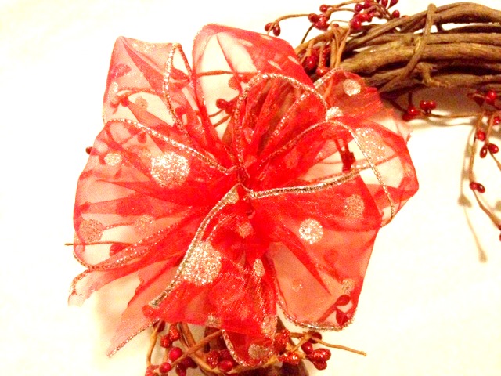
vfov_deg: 40.7
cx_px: 250
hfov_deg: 52.6
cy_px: 188
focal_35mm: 35
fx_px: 507
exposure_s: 1/15
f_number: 2.4
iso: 800
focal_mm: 4.28
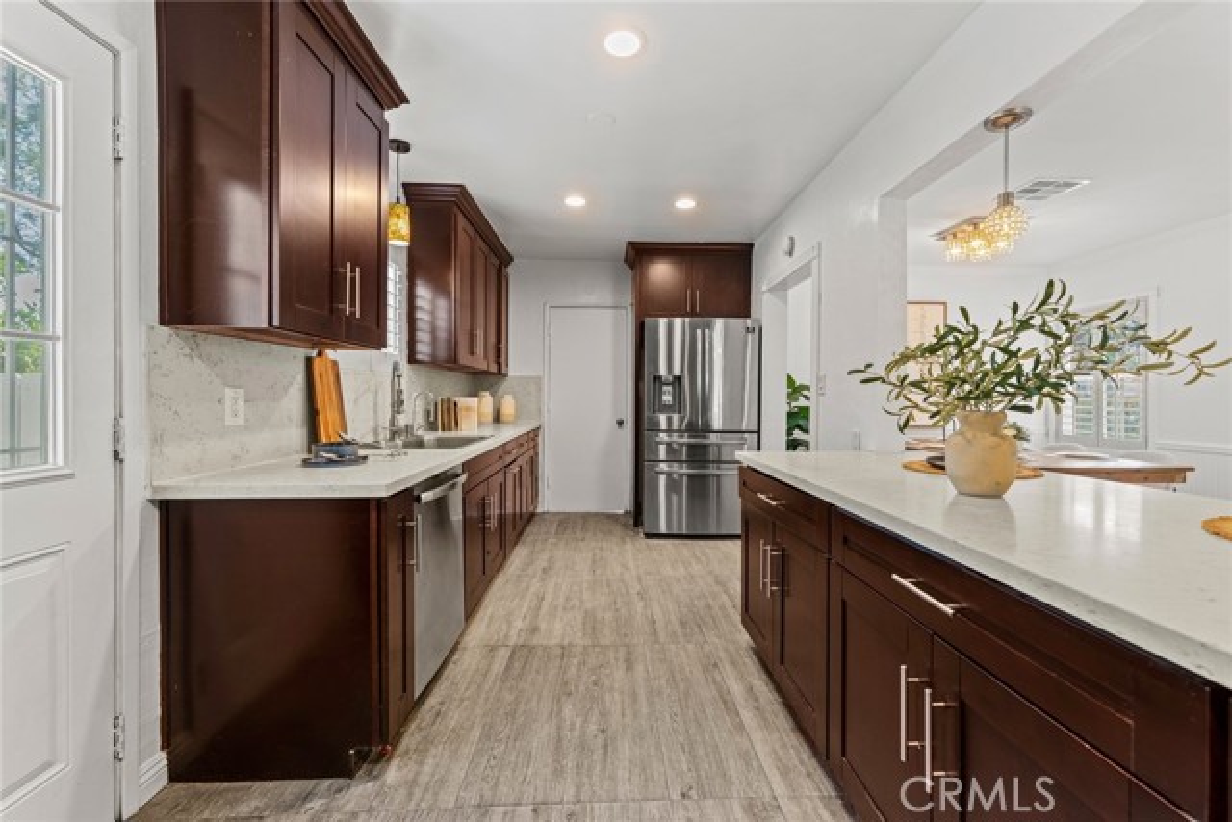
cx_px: 616
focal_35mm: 14
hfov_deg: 104.2
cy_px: 411
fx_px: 479
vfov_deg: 81.2
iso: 200
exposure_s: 1/1.67
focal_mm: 14
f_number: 6.3
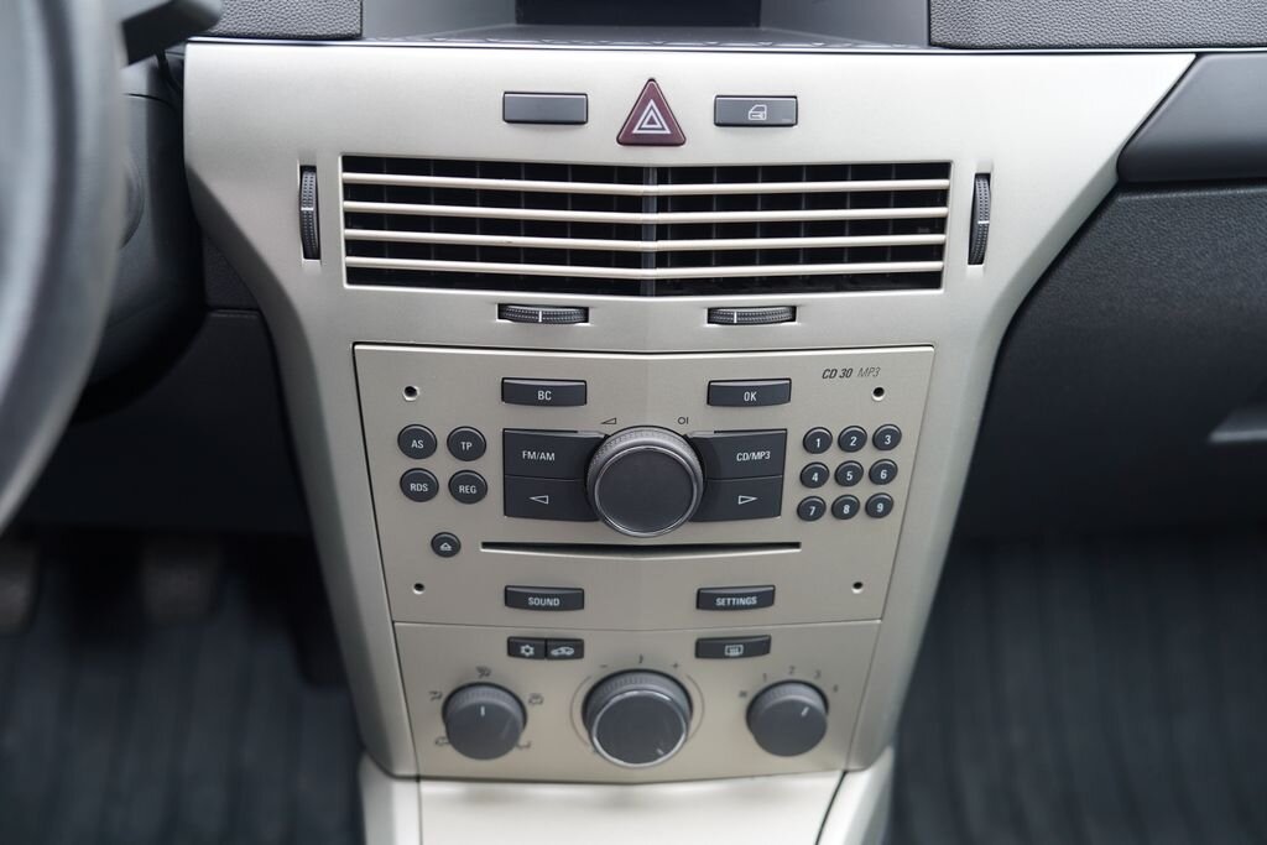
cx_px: 634
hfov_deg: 46.4
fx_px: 1478
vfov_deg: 31.9
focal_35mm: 42
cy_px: 422
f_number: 2.8
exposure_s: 1/50
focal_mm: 42
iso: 160
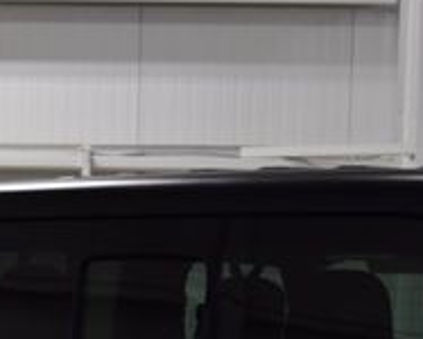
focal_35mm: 135
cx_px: -163
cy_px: 467
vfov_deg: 11.1
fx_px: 1692
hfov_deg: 13.6
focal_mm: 28
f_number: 7.1
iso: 400
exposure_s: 1/30
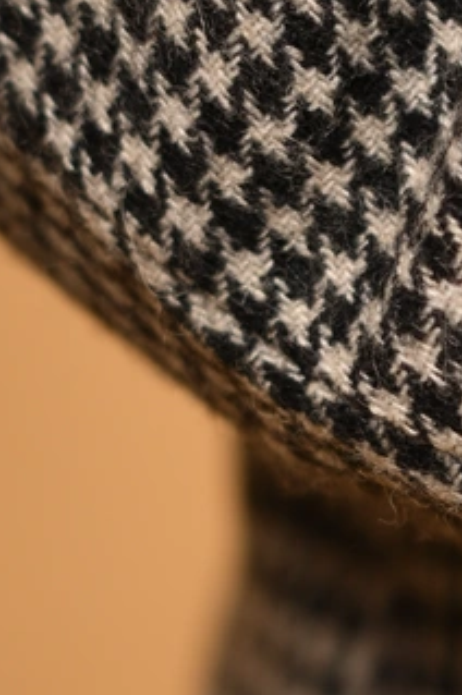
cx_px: 859
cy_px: 558
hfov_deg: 5.2
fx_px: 4996
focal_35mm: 259
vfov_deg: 7.9
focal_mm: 50
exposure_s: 1/1000
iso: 160
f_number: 2.2
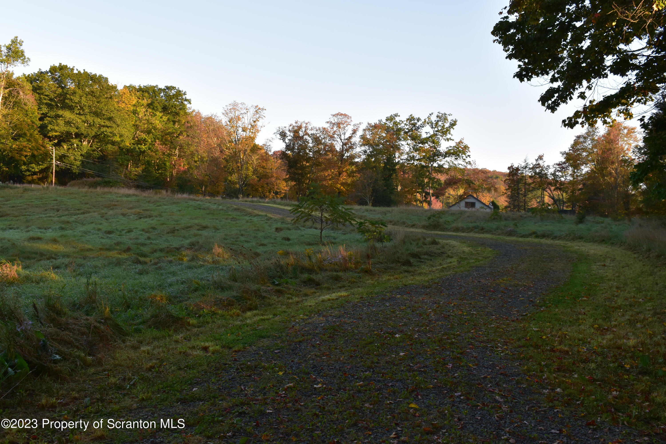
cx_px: 333
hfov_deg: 53.1
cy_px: 222
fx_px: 666
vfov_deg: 36.9
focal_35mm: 36
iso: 400
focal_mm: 24
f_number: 9
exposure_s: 1/125
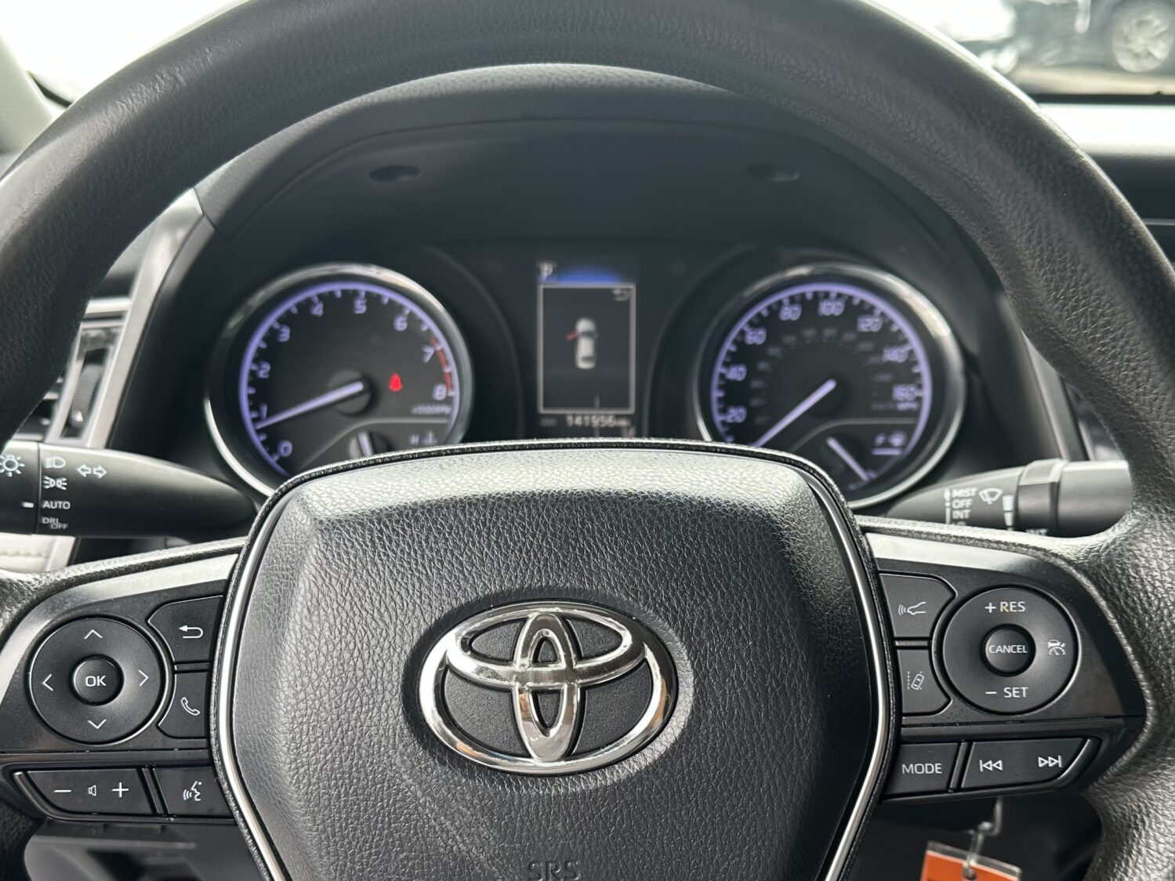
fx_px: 1392
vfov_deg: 34.4
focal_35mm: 41
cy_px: 659
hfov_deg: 45.8
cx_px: 602
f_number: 1.78
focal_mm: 6.86
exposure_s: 1/121
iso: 100
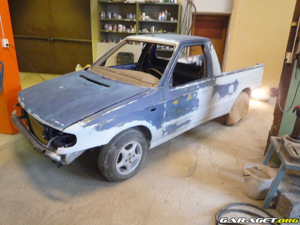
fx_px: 217
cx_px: 150
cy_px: 112
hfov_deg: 69.4
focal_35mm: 25
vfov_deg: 54.9
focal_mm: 4.4
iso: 400
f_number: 2.8
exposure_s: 1/20
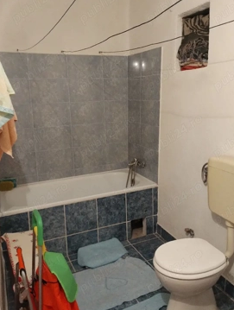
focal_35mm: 31
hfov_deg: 45.6
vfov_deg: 58.2
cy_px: 146
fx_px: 278
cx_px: 124
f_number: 1.8
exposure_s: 1/25
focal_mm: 4.27
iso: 1153
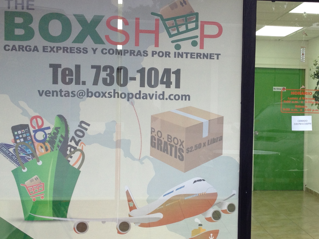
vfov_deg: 21.6
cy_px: 123
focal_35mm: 68
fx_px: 627
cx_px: 220
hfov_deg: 28.3
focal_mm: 4.28
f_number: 2.4
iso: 50
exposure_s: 1/60
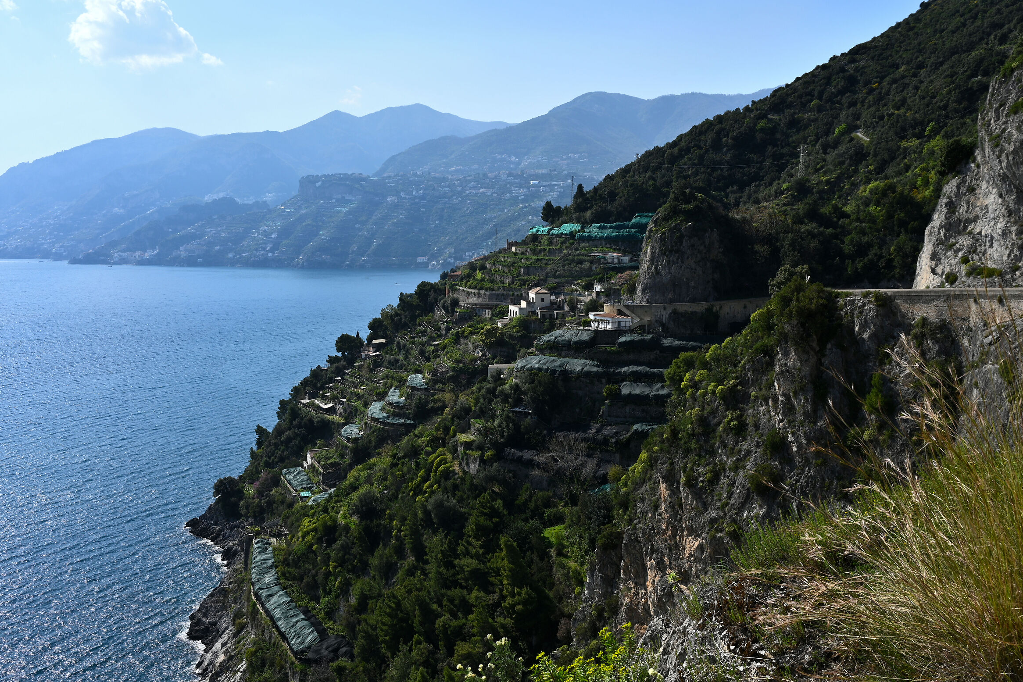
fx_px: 1023
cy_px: 336
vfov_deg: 36.9
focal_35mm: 36
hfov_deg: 53.1
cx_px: 506
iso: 100
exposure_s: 1/250
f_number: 11
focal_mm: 35
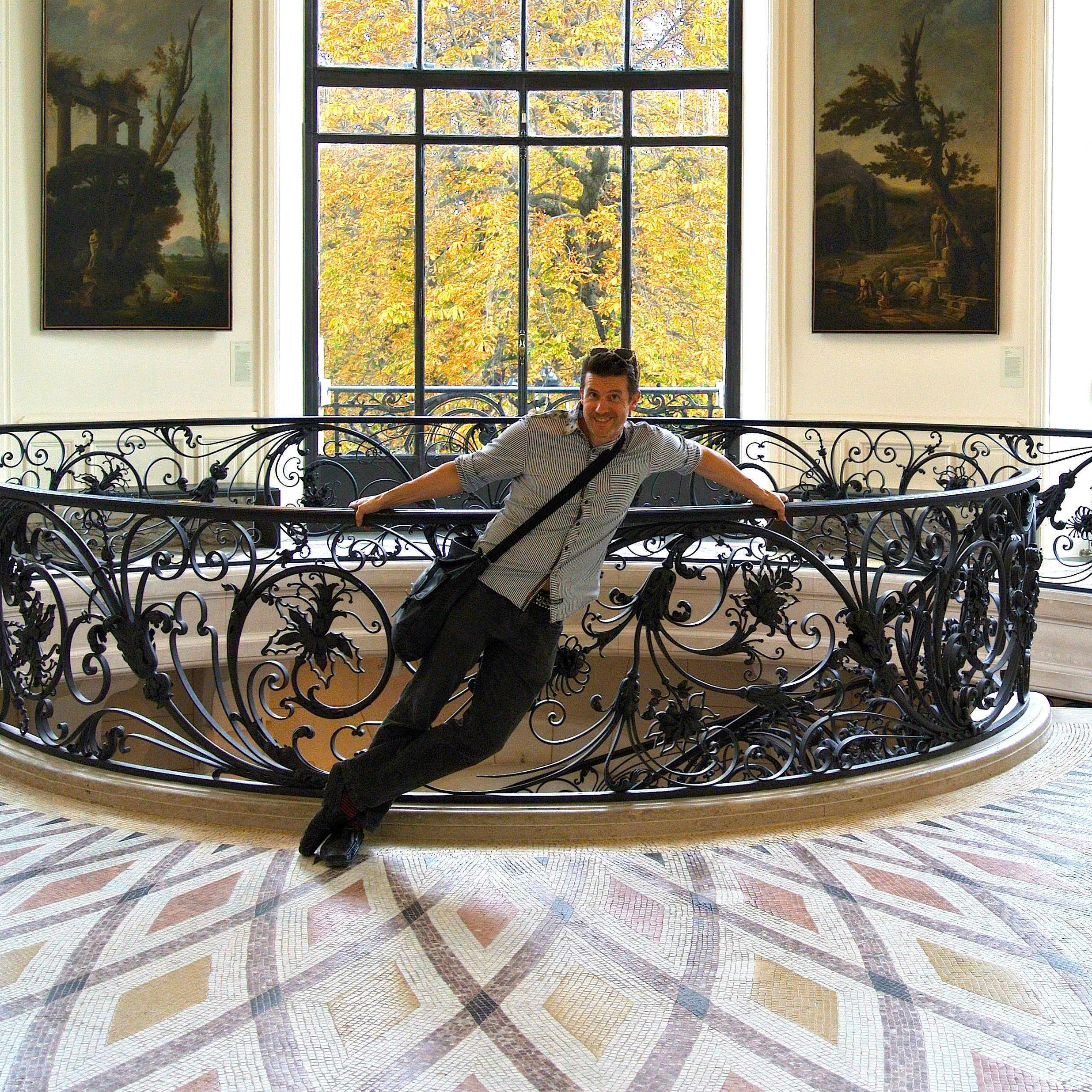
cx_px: 543
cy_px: 412
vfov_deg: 31.5
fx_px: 1927
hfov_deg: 31.6
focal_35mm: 54
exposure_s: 1/100
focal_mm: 15.7
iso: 200
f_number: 4.2
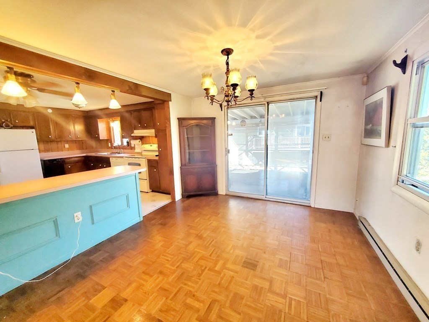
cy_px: 161
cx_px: 214
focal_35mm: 13
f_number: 2.2
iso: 160
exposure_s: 1/60.2
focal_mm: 1.8
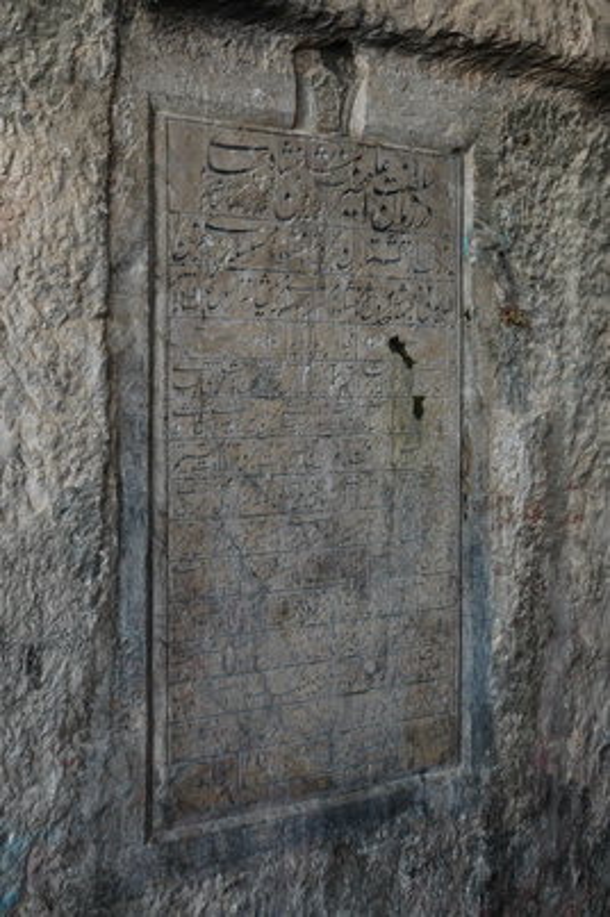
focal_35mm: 60
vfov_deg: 33.4
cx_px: 305
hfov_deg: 22.6
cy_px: 458
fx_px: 1528
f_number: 4.5
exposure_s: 1/50
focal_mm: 40
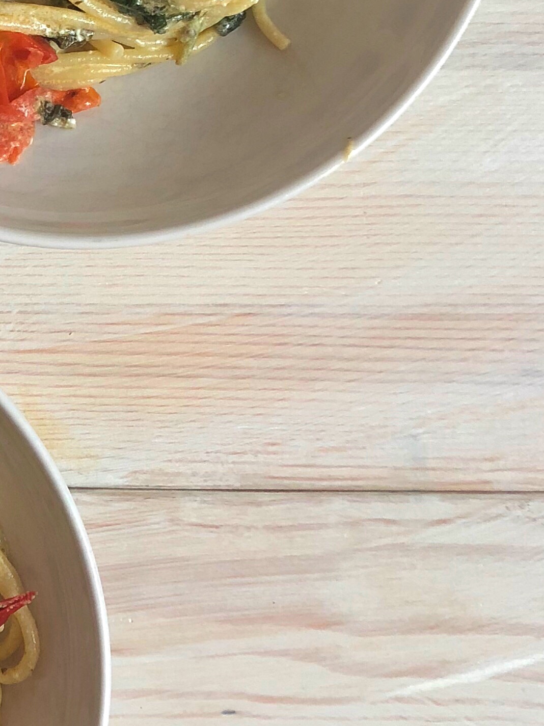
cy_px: 203
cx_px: -189
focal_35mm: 77
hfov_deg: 17.7
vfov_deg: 25.1
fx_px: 1614
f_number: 1.8
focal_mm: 3.99
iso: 40
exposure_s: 1/25
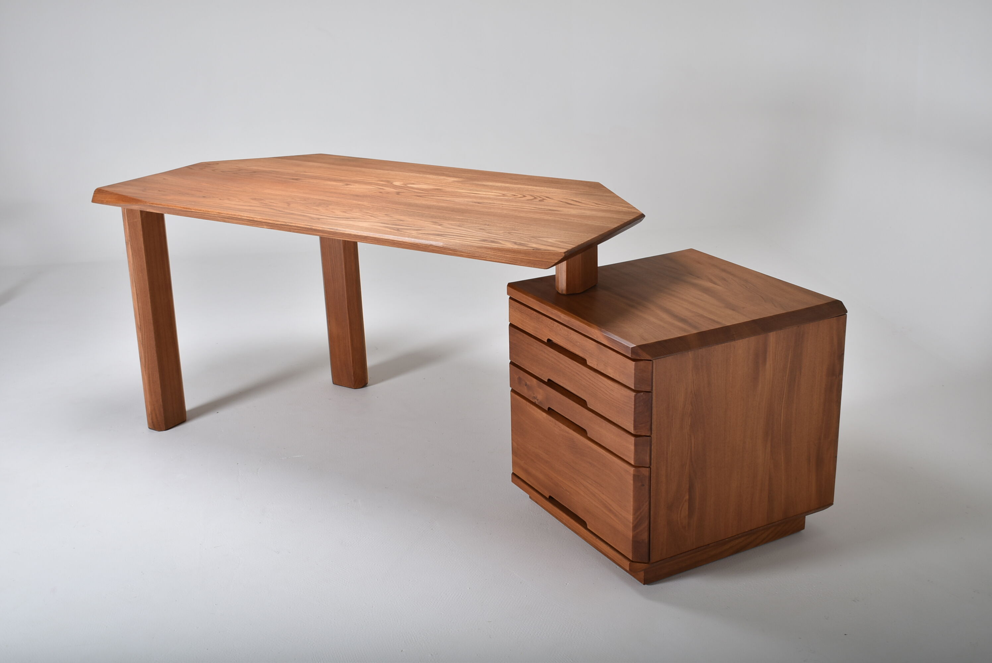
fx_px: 1200
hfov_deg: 44.9
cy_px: 332
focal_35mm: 44
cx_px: 496
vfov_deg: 30.9
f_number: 5.6
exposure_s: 1/200
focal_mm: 29
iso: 100
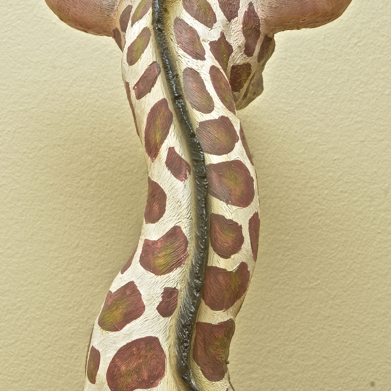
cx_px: 194
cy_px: 148
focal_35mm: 97
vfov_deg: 17.9
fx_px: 1240
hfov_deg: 17.9
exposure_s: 1/125
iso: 800
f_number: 16
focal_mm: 50
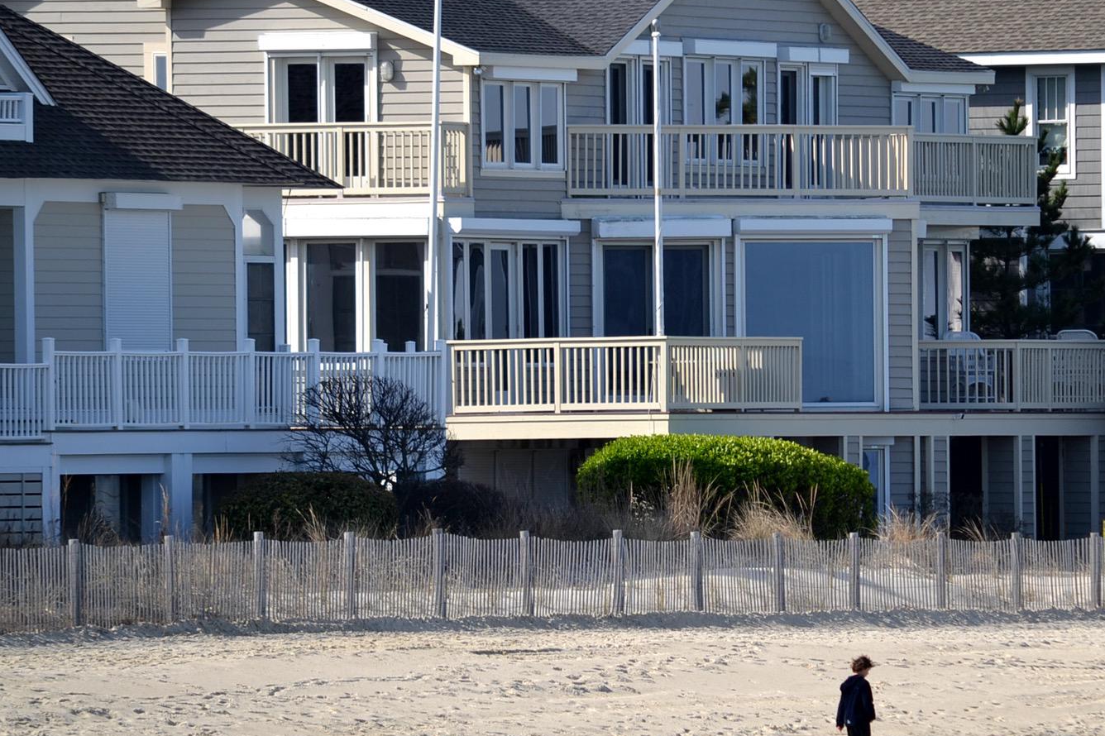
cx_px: 753
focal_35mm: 483
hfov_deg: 4.3
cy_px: 333
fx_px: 14821
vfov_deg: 2.8
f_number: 5.3
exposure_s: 1/500
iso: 100
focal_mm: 210
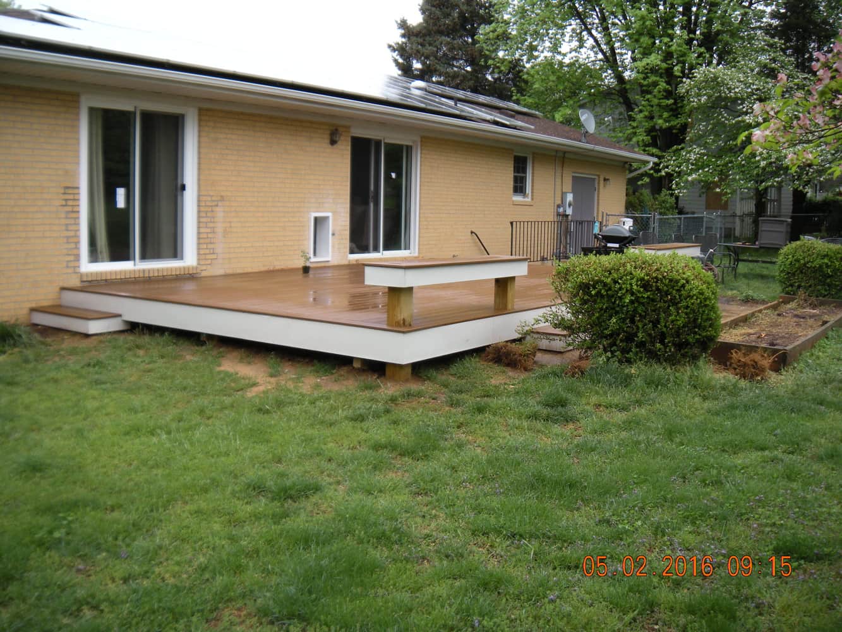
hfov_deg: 52.6
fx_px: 851
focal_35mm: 35
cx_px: 421
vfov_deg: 40.7
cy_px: 316
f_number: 3.8
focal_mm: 5.9
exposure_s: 1/99.1
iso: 64
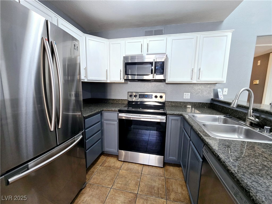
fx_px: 102
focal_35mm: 13
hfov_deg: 106.2
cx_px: 136
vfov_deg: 89.9
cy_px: 102
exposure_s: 1/60.2
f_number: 2.2
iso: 200
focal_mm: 2.2
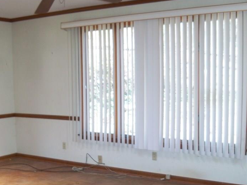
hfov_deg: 36.8
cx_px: 125
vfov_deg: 27.8
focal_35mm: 52
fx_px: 371
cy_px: 128
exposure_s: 1/40
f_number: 3.5
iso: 160
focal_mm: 6.2
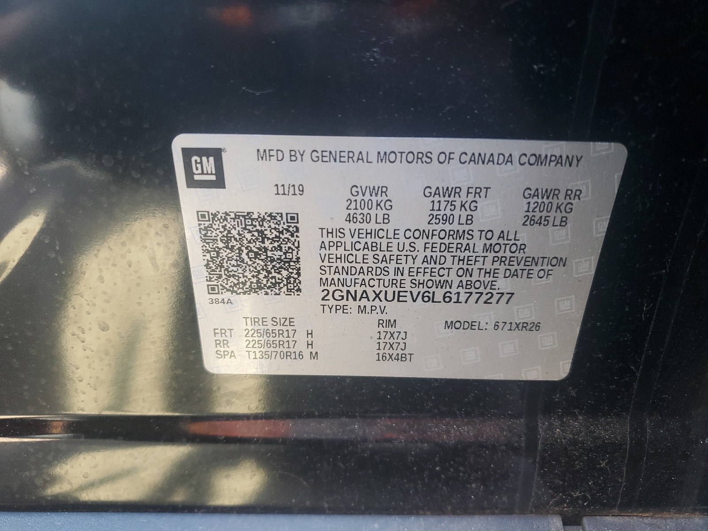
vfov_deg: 53.1
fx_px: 532
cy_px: 266
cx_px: 354
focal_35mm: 26
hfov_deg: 67.3
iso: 110
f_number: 1.5
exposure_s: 1/60.2
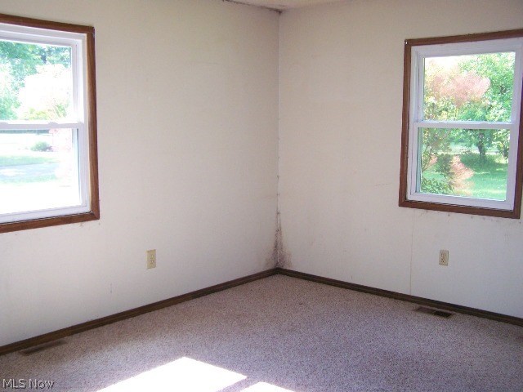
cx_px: 262
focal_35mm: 38
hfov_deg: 49.0
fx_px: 574
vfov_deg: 37.7
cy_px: 196
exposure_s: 1/60
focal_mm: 6.3
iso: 160
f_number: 2.8
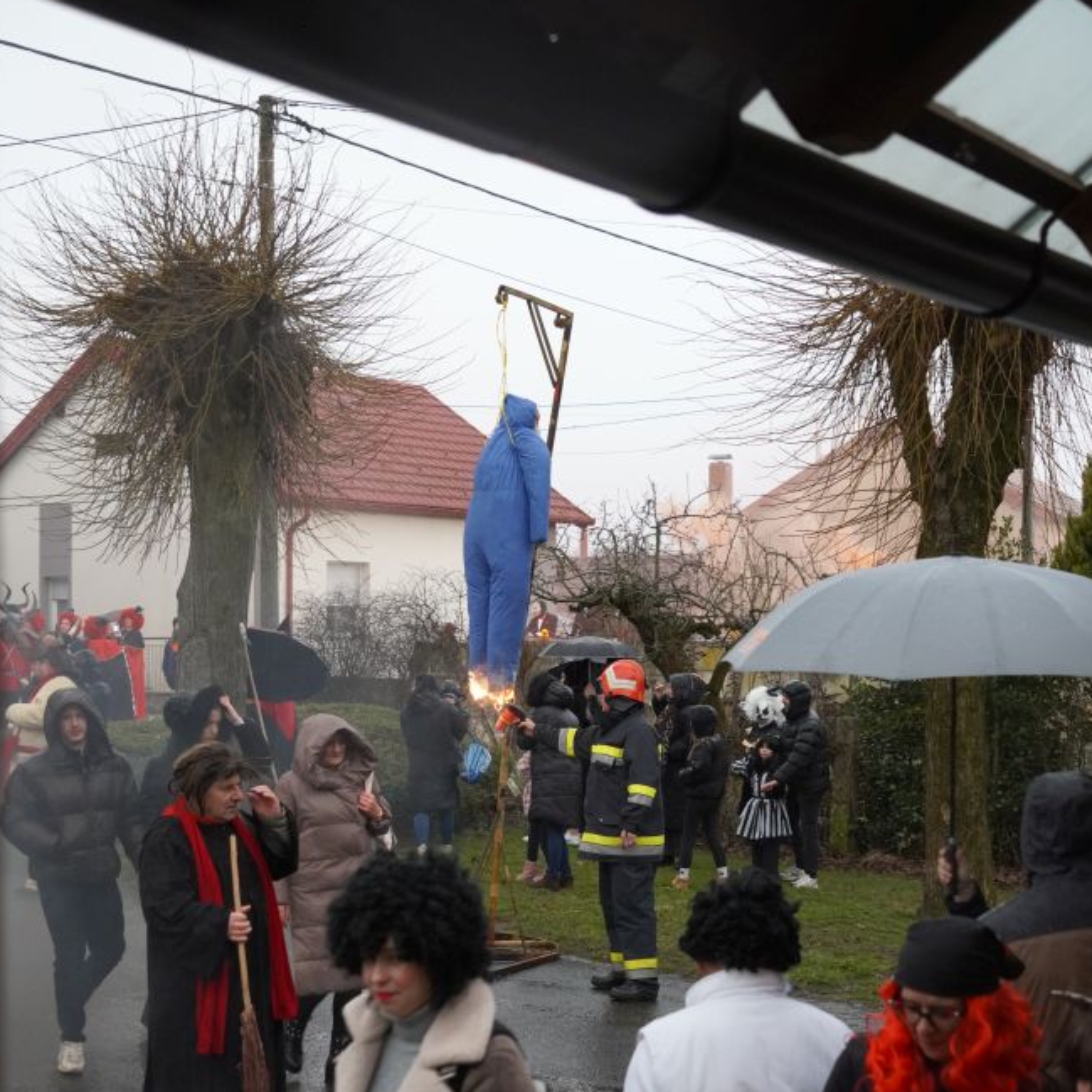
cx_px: 552
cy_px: 648
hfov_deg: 29.6
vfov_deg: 29.5
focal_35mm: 58
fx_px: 2067
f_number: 3.2
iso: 1600
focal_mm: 29.8
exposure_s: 1/125
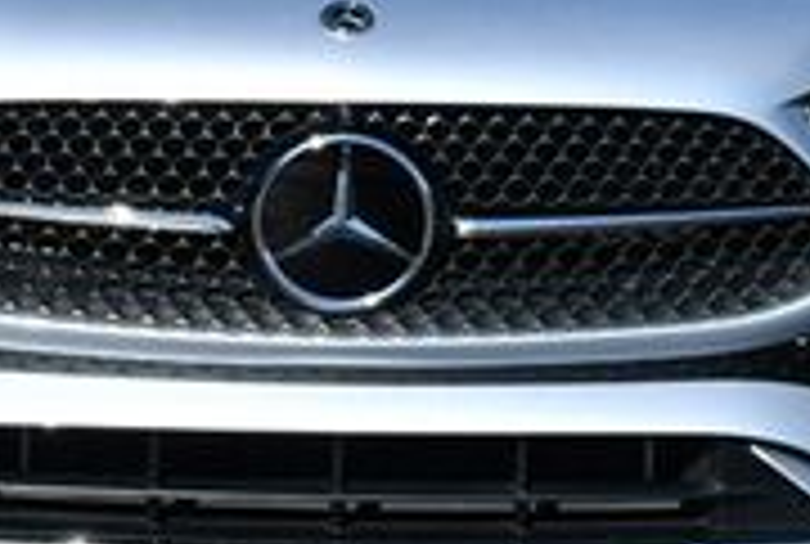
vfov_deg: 6.1
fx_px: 5120
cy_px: -54
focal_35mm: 227
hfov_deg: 9.0
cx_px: 320
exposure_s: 1/320
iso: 100
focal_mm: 32
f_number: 8
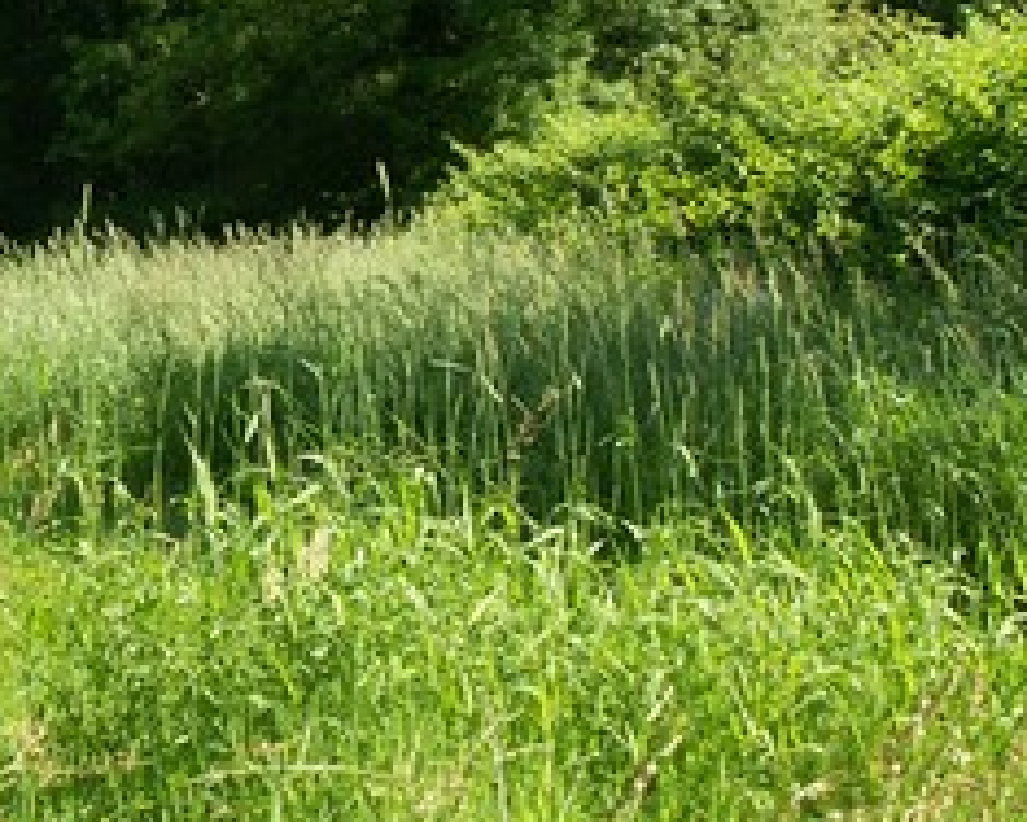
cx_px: -4
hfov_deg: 20.0
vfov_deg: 16.4
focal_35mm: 93
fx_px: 2827
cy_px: 166
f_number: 5.6
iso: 64
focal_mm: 7.2
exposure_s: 1/160
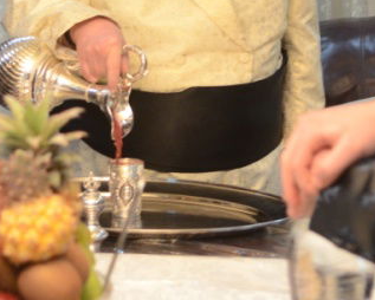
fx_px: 1510
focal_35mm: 136
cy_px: -65
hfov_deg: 14.1
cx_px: 123
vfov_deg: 11.1
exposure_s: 1/100
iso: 1250
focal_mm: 30
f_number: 2.8
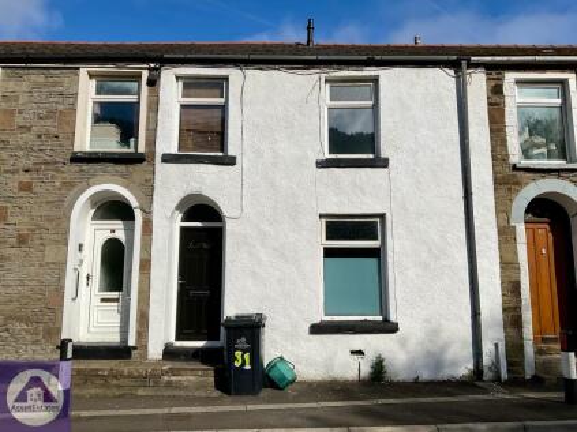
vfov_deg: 48.2
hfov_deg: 61.7
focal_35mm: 29
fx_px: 483
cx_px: 288
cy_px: 216
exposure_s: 1/7407
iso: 20
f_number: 1.8
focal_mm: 3
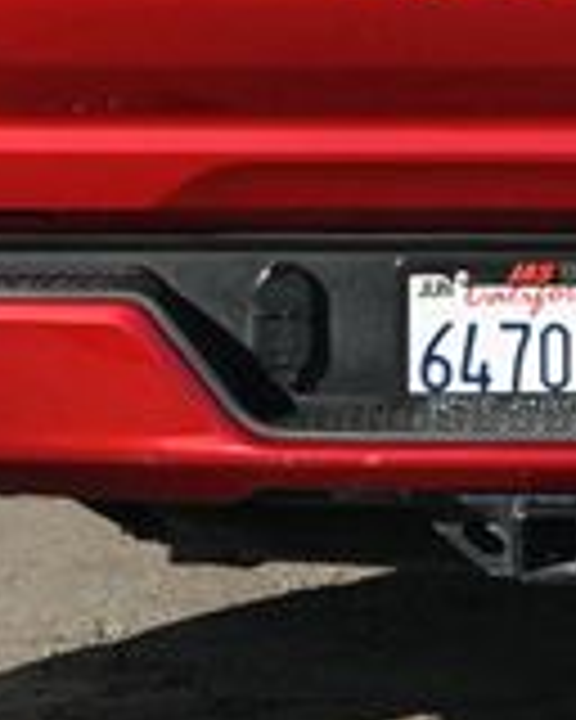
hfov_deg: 5.5
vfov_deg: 6.9
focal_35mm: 281
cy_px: -40
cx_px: 540
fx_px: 5988
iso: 160
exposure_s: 1/250
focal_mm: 50
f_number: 6.3
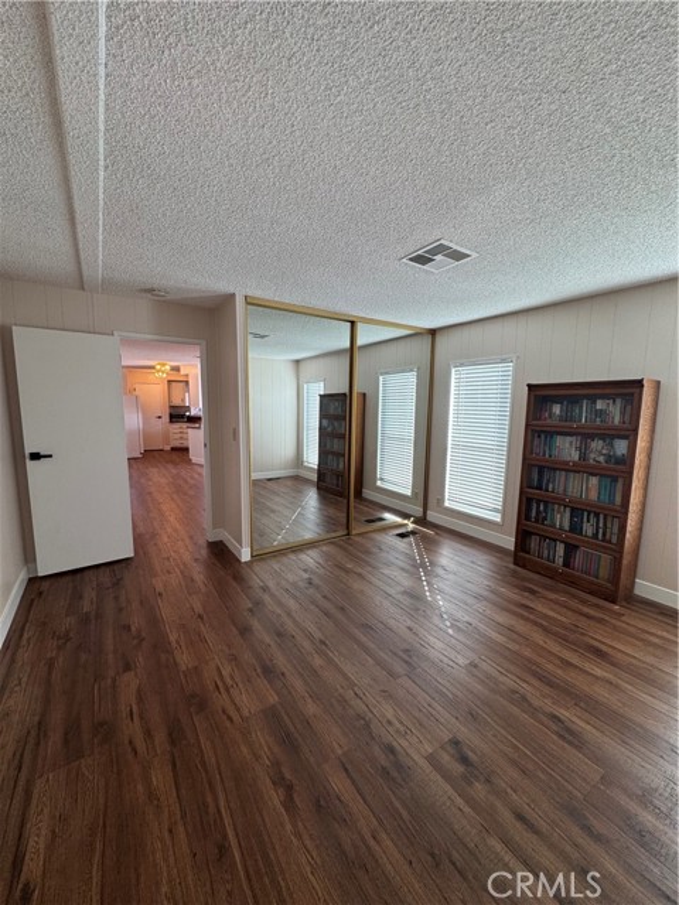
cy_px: 452
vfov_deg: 102.1
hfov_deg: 85.7
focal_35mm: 14
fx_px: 366
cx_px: 340
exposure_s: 1/99
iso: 100
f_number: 2.2
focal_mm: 2.22
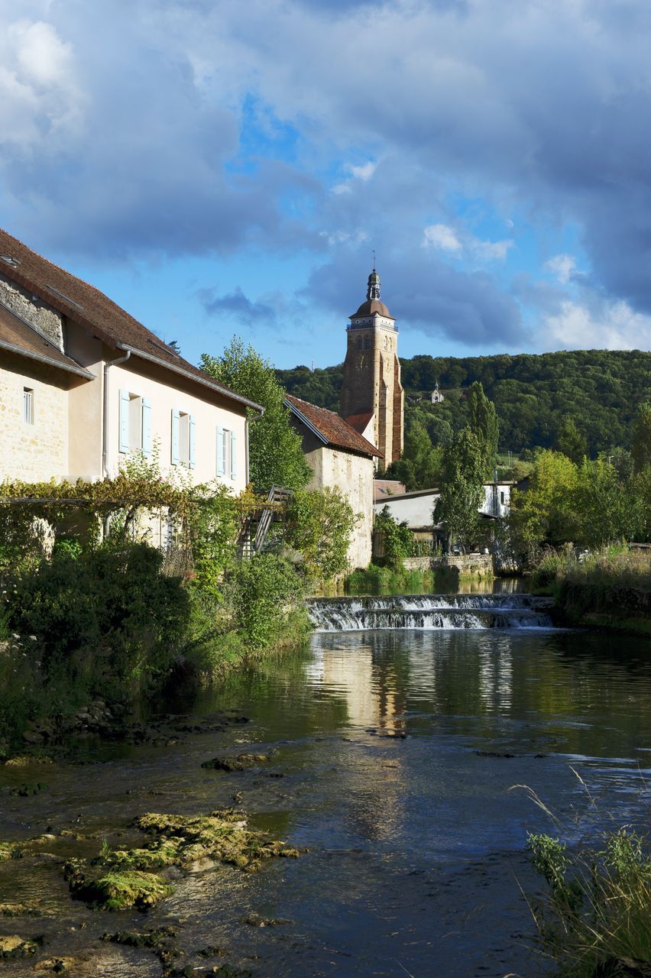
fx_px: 1412
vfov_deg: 38.2
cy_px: 489
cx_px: 326
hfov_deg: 26.0
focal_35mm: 52
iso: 200
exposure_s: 1/320
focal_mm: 52
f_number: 9
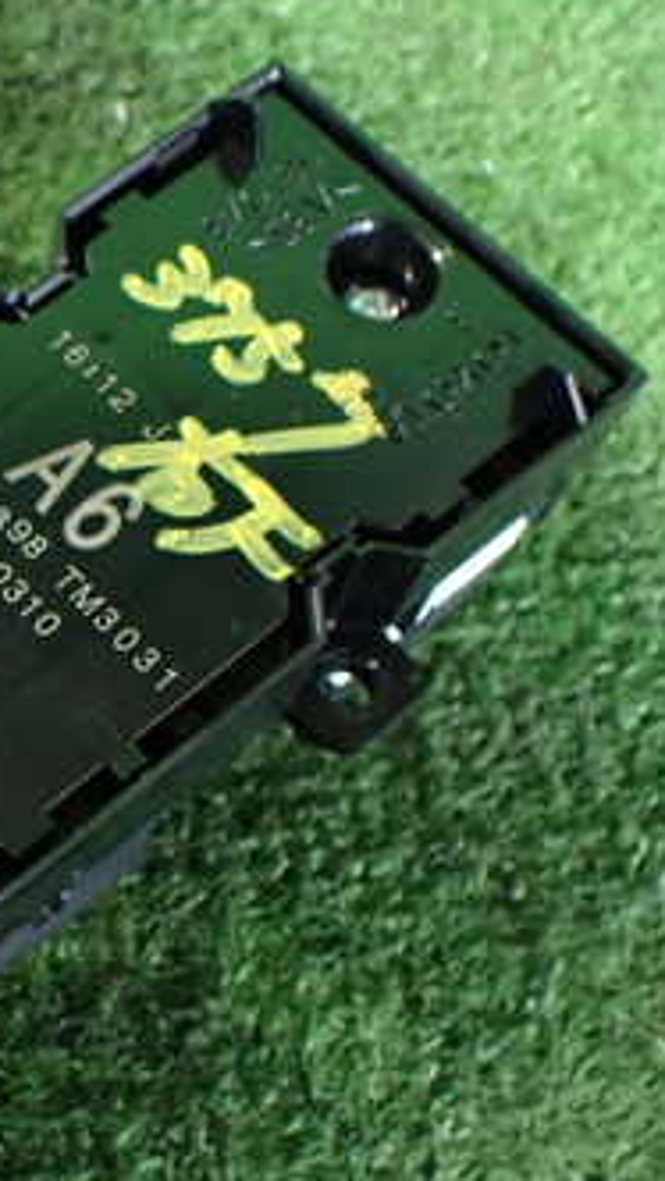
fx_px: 1848
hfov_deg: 19.0
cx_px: -181
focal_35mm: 59
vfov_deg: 35.3
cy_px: 733
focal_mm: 5.4
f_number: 2.3
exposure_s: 1/30
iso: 800
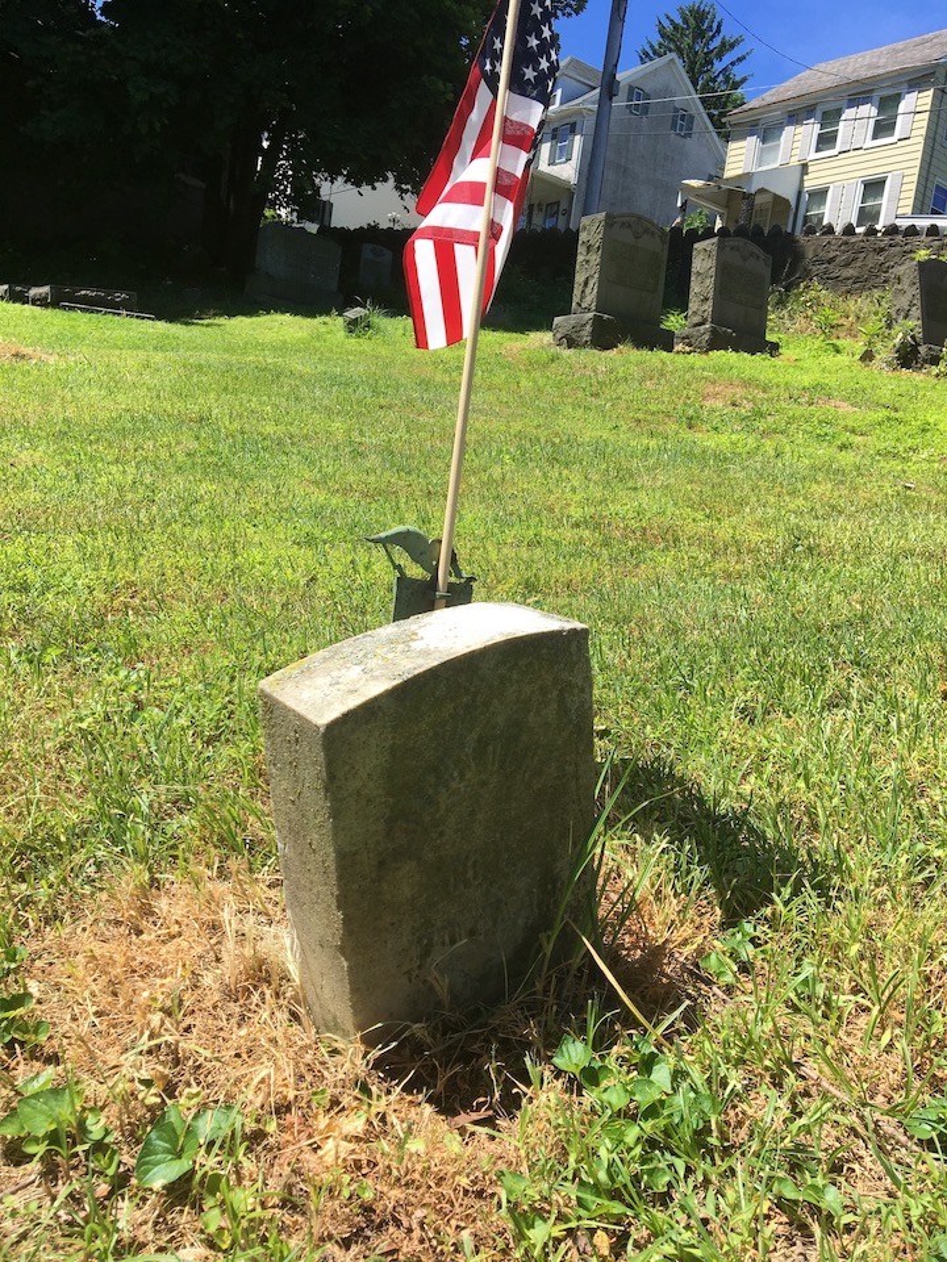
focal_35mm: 29
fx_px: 1058
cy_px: 631
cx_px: 474
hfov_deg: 48.2
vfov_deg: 61.7
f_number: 2.2
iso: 25
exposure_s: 1/1040
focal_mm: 4.15
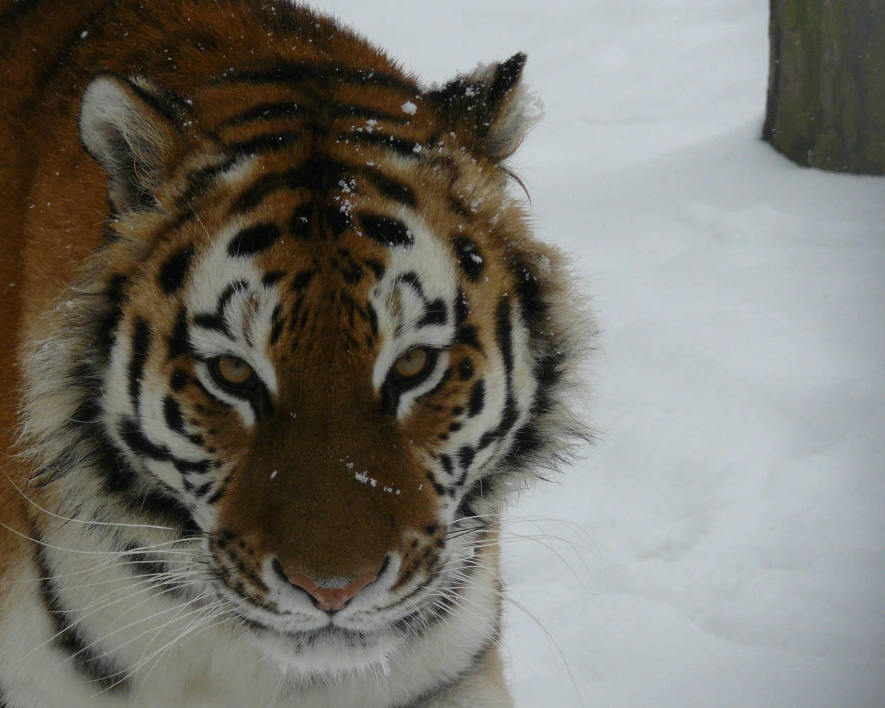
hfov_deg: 7.9
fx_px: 6392
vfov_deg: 6.3
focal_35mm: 244
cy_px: 342
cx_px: 436
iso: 100
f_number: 4
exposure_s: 1/320
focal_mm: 32.9
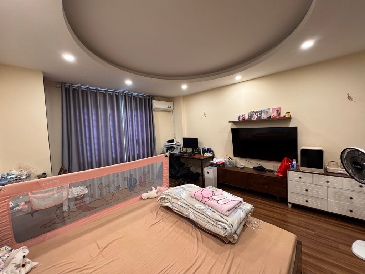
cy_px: 137
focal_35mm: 14
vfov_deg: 85.7
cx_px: 182
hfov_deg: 102.1
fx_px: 148
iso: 200
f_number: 2.2
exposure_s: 1/50
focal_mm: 2.22
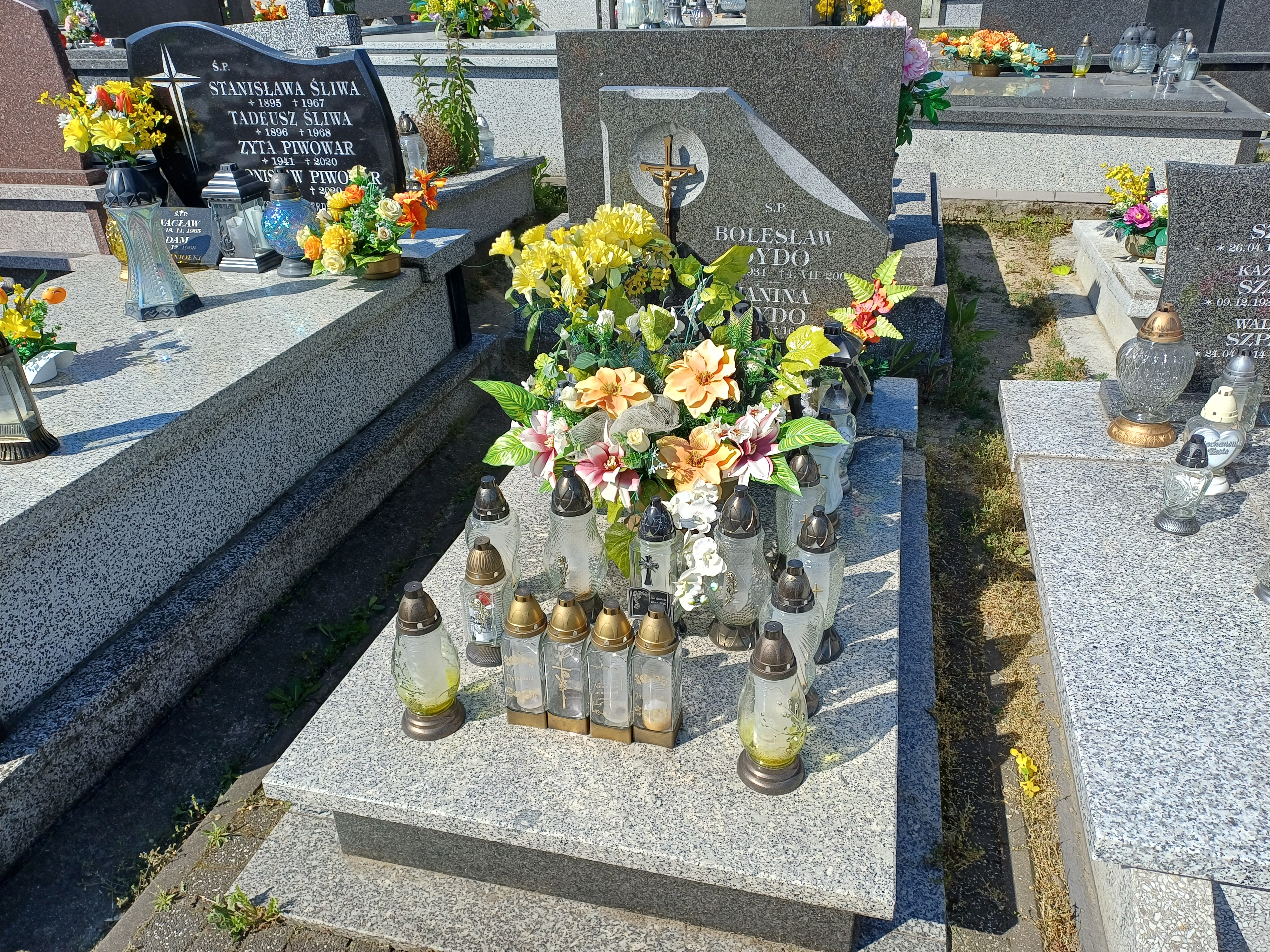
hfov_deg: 69.4
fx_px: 917
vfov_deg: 54.9
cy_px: 476
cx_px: 635
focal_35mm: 25
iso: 50
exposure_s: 1/1178
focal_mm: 4.65
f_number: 1.8
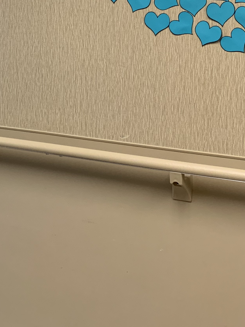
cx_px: 3
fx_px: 595
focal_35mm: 63
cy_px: 35
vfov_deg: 29.5
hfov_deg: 22.4
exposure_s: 1/60
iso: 125
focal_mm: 4.25
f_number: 1.8
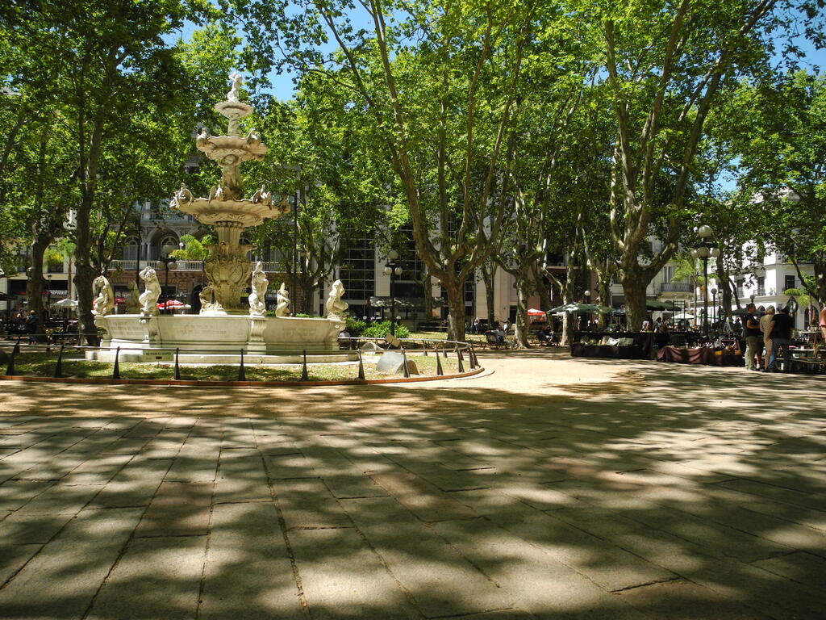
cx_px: 413
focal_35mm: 28
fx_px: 668
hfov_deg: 63.4
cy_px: 310
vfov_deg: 49.7
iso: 100
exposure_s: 1/800
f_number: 2.8
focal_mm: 6
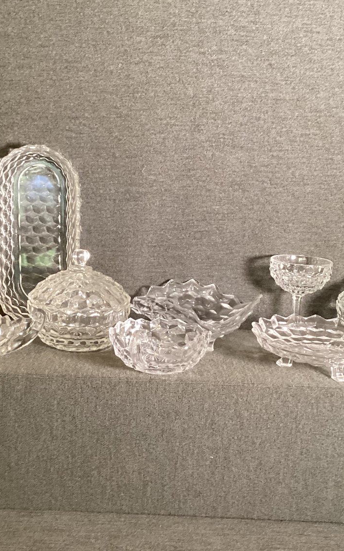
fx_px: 660
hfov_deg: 29.2
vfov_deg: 45.3
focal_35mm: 44
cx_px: 146
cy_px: 276
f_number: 2.4
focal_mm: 3.3
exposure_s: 1/60
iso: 320
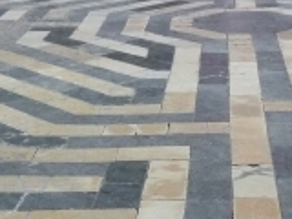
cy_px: 66
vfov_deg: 14.6
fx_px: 852
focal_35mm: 101
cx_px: 186
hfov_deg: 19.4
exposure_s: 1/15
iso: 400
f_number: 2.8
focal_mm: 4.8
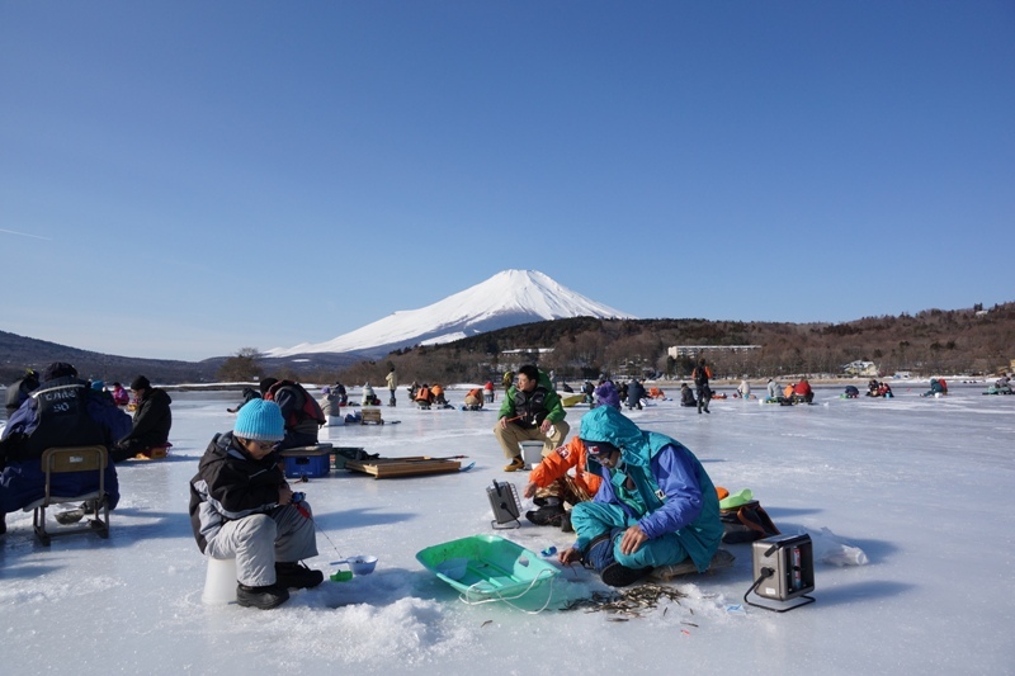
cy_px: 338
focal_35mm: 24
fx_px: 676
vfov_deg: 53.1
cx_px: 508
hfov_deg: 73.8
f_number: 8
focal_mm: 16
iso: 200
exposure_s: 1/1000
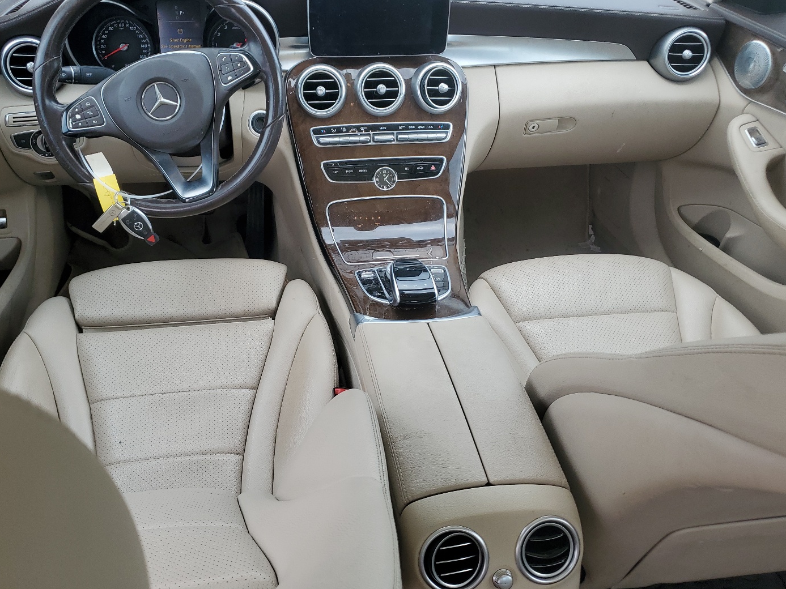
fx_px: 681
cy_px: 301
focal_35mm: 30
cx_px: 355
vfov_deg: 46.8
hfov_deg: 59.9
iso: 50
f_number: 1.5
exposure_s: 1/323
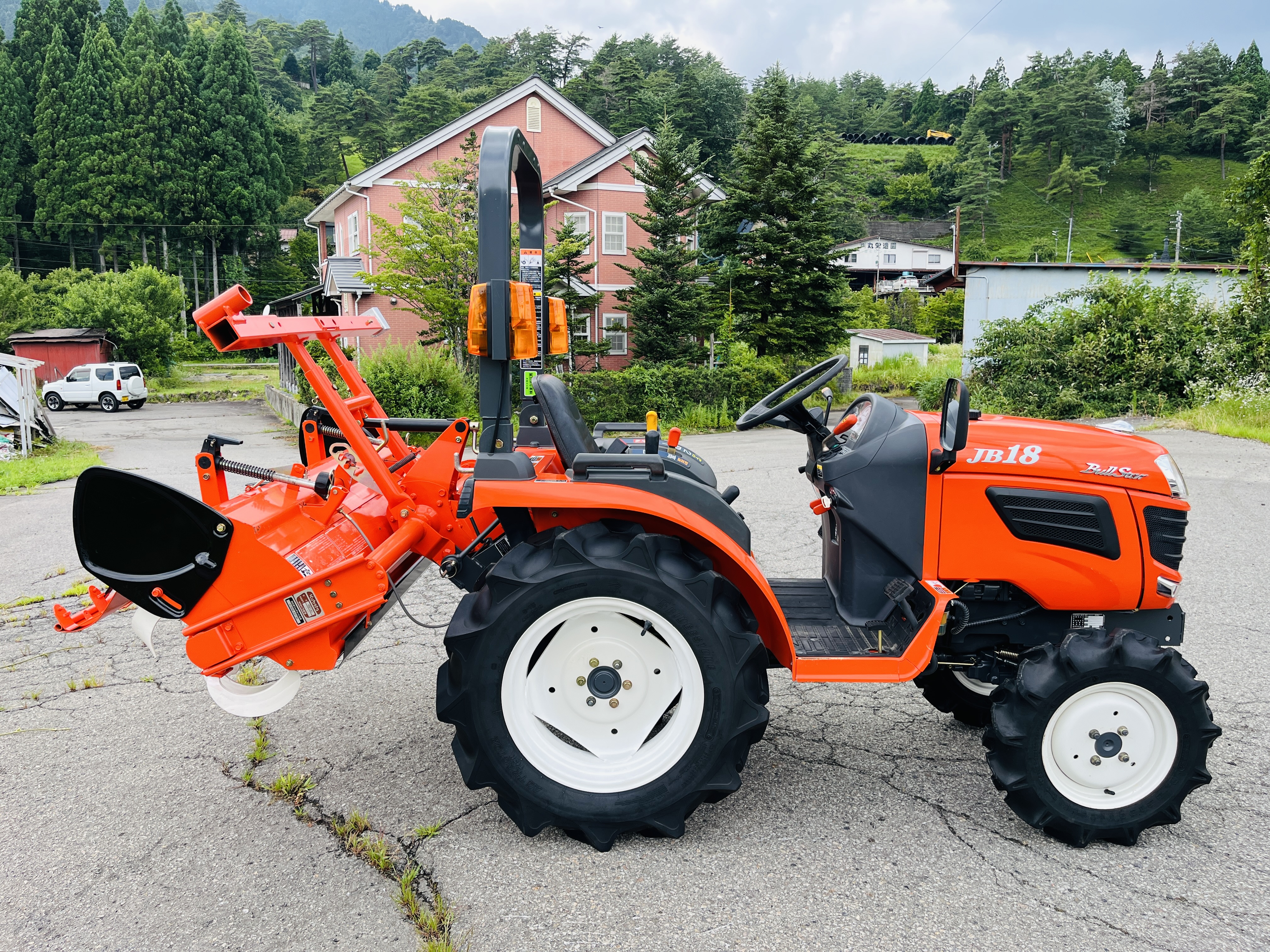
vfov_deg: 53.1
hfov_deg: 67.3
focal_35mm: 26
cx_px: 635
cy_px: 476
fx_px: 954
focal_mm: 5.1
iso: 50
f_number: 1.6
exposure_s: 1/943
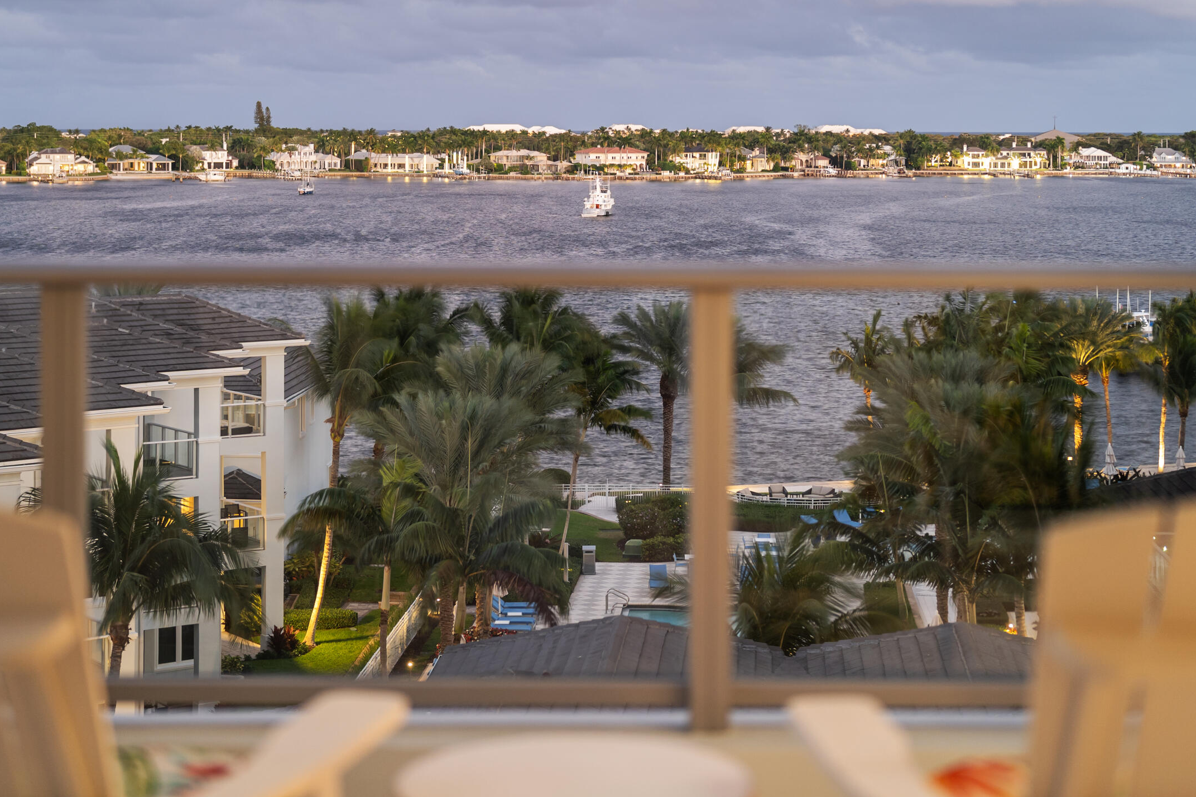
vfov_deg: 19.4
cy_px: 281
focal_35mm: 70
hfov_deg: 28.8
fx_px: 2326
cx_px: 554
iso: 400
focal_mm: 50
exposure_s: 1/1.25
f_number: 1.6
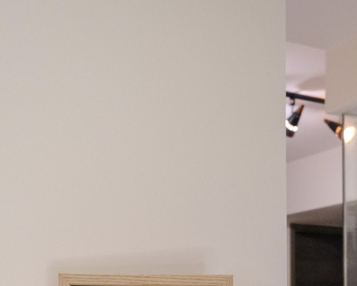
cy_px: 306
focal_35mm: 69
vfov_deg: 21.2
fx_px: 729
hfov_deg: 27.4
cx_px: 217
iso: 2500
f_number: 4
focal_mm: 24
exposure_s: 1/125
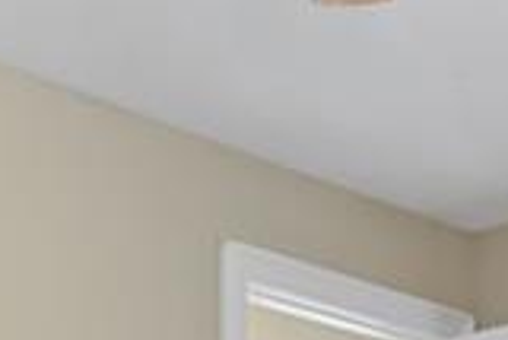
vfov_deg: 12.3
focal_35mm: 96
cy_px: 718
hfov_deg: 21.1
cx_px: 371
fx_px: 1356
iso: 400
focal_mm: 10
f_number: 16
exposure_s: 1.6
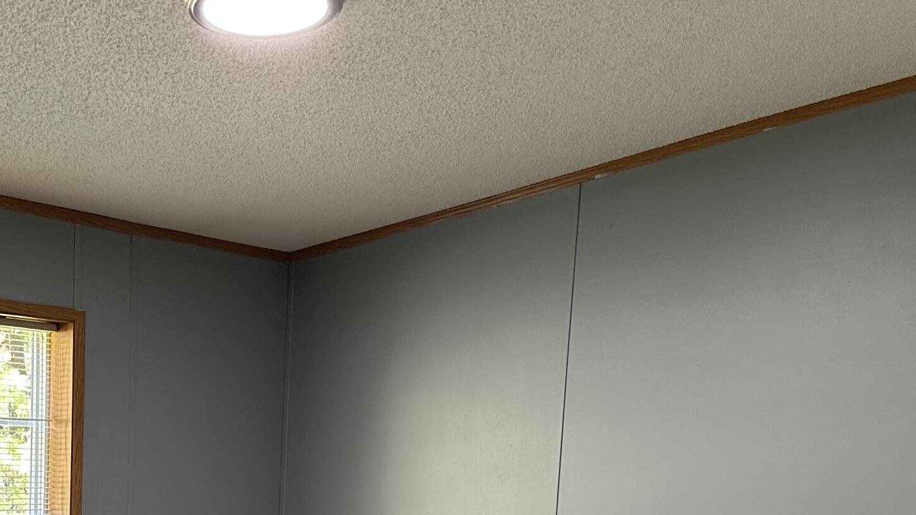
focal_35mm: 54
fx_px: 1311
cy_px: 569
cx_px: 346
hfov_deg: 38.3
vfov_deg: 21.1
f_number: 1.78
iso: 200
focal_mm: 6.86
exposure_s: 1/60
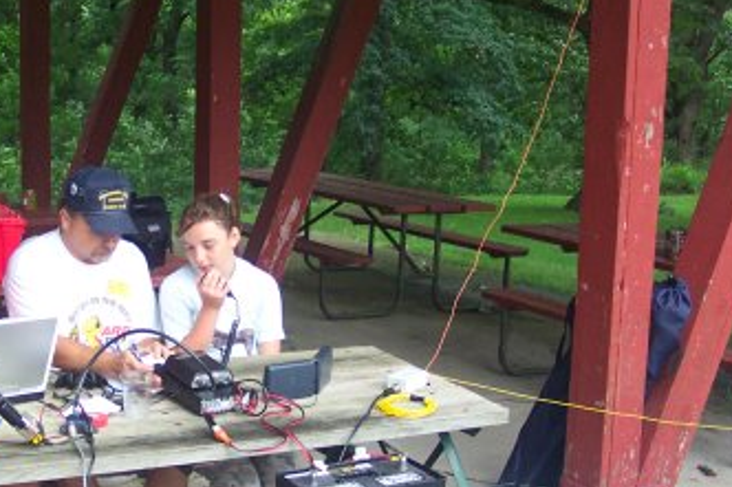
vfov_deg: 21.5
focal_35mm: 63
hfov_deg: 31.4
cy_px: 274
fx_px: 1280
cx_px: 185
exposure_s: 1/90
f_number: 2.8
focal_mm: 8
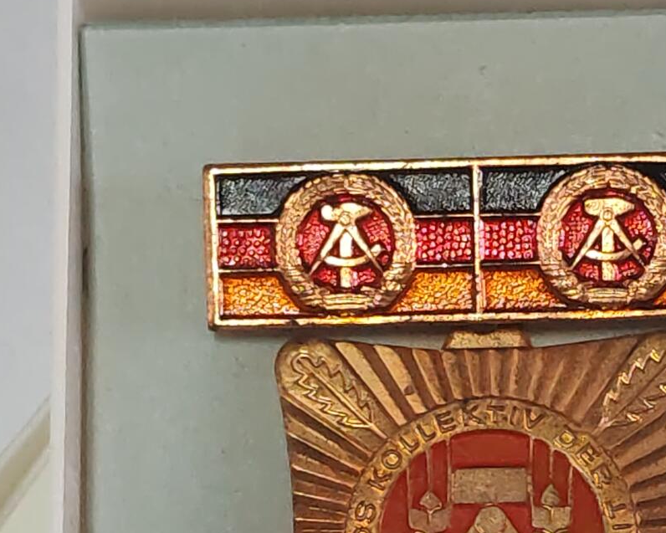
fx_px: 2957
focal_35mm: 150
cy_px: 541
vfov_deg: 10.2
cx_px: 494
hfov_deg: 12.8
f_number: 1.95
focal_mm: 5.52
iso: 800
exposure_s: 1/50
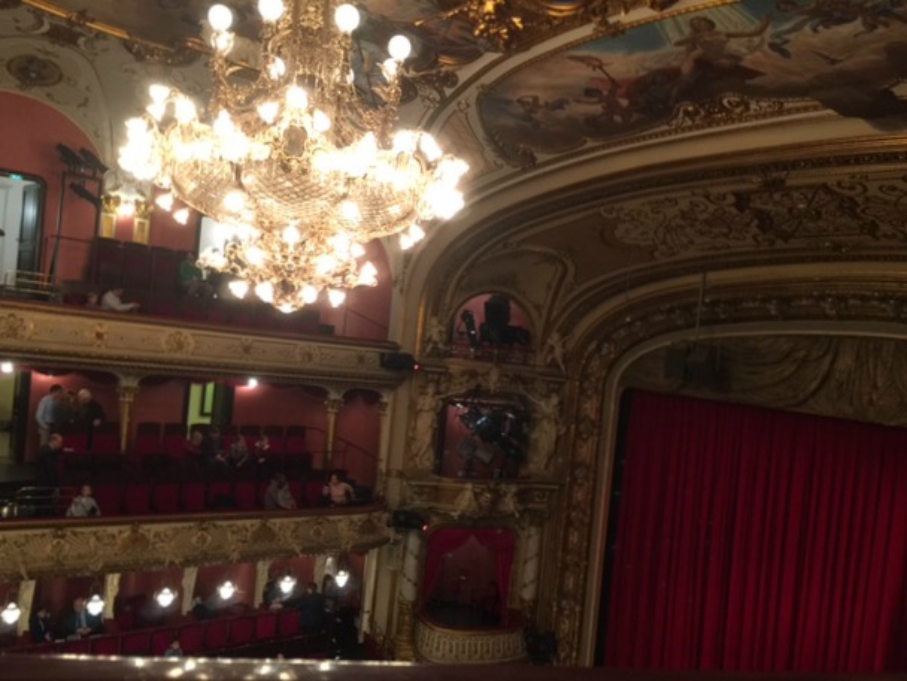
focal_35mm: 29
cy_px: 340
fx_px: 760
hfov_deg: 61.7
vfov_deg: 48.2
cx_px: 454
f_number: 2.2
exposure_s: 1/17
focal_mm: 4.15
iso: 125
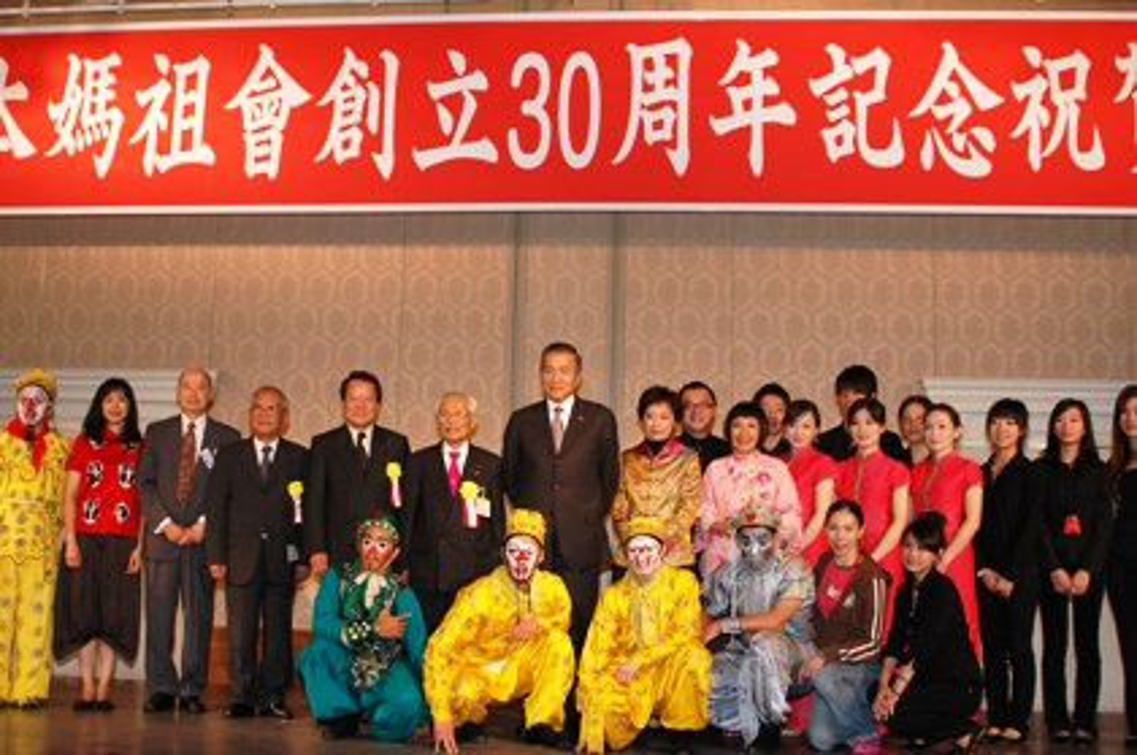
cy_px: 378
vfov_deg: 31.8
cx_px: 568
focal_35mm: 42
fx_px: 1325
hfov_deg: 46.4
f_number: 5.6
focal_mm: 28
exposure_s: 1/125
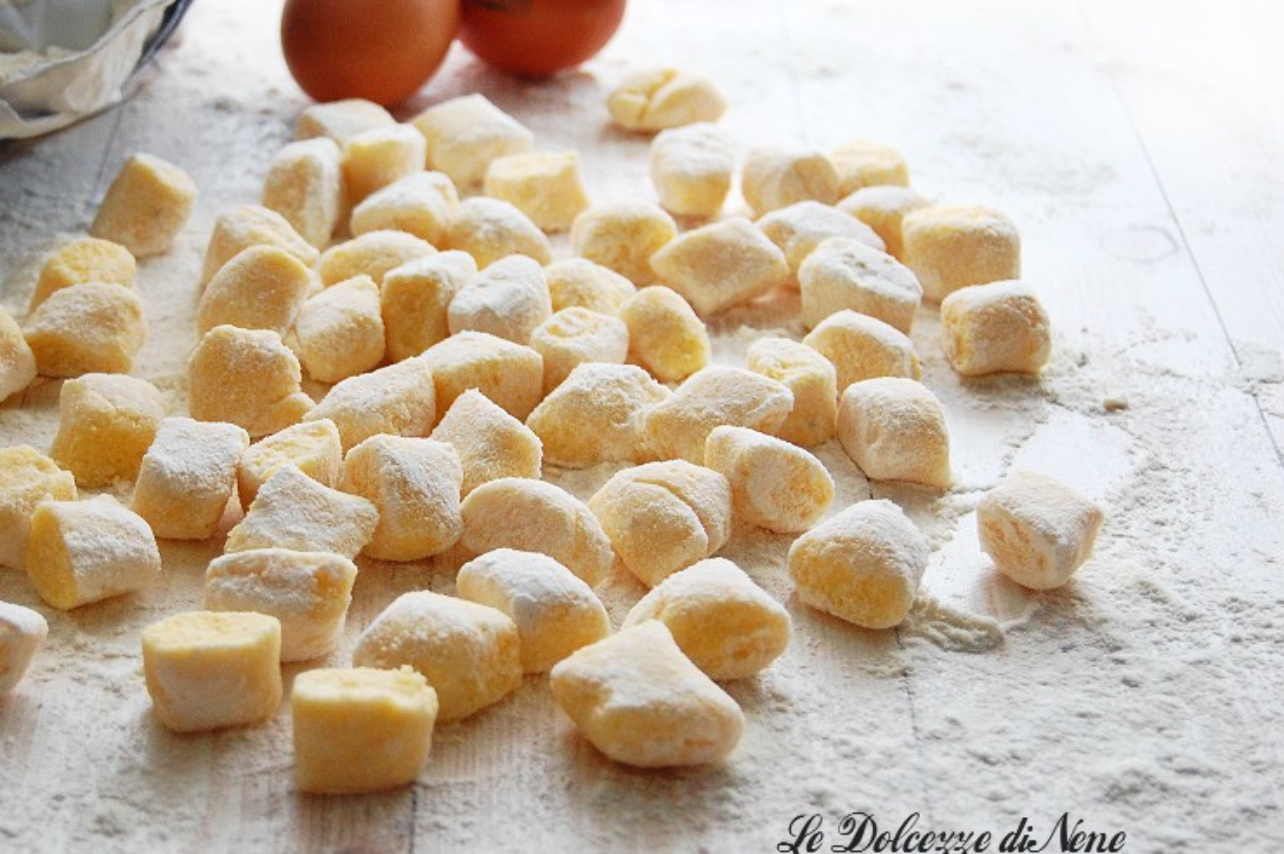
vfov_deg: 17.7
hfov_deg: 26.2
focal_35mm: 77
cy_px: 353
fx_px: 2744
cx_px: 418
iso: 800
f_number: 5
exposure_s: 1/25
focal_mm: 38
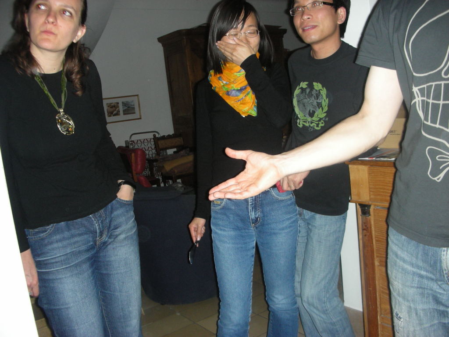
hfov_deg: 52.6
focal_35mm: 35
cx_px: 224
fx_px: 454
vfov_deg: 40.7
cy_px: 168
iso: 139
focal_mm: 5.8
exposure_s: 1/60.1
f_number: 3
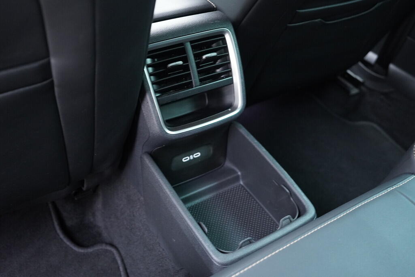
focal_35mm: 36
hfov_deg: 53.1
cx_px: 208
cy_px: 138
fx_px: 415
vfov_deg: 36.9
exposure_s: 1/40
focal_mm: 24
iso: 2000
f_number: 2.8
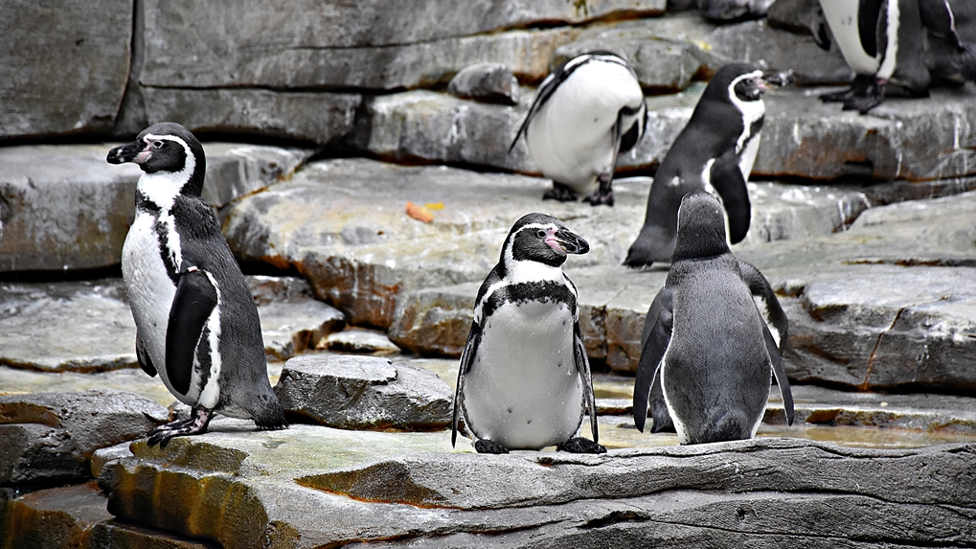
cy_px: 282
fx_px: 5719
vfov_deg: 5.5
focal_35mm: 221
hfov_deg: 9.8
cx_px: 488
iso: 1600
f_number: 5.6
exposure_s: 1/500
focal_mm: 140
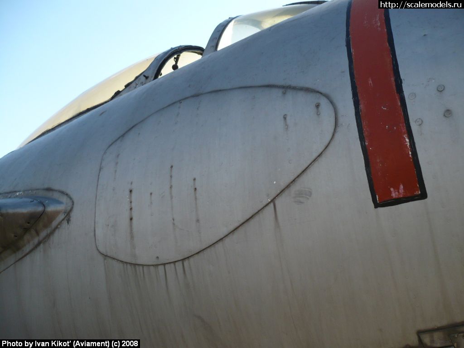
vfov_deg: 40.7
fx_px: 469
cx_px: 232
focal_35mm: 35
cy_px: 174
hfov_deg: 52.6
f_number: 2.8
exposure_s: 1/800
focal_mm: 5.8
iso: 100
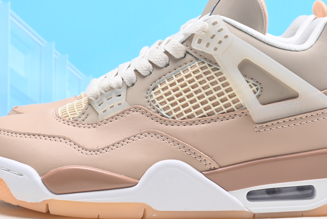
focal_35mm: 108
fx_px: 981
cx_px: 174
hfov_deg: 18.9
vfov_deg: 12.5
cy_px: -16
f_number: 16
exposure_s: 1/2
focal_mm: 40
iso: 100
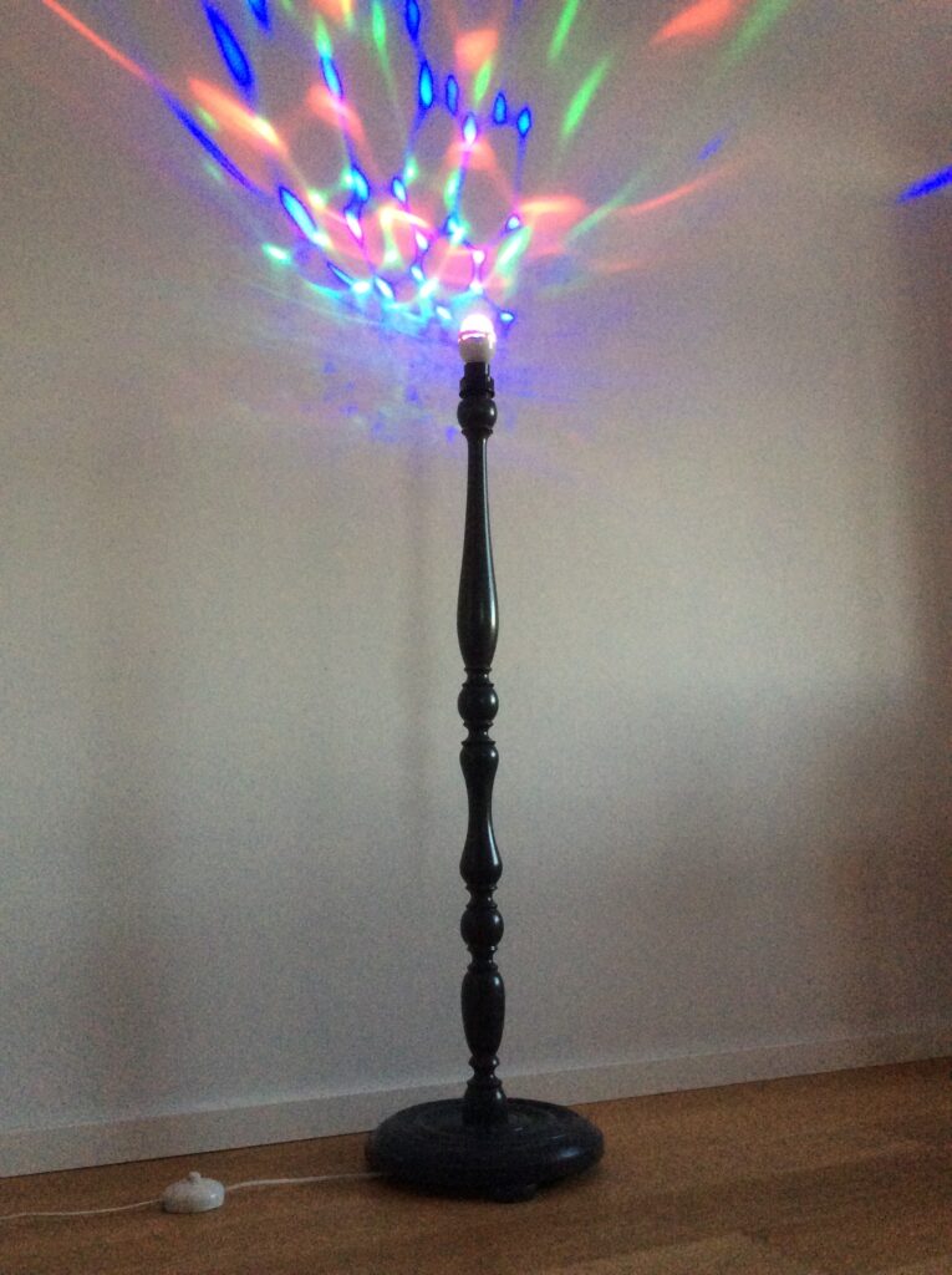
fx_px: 1176
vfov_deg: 56.9
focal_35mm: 32
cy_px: 638
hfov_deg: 44.1
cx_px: 476
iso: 320
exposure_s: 1/25
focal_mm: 3.3
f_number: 2.4
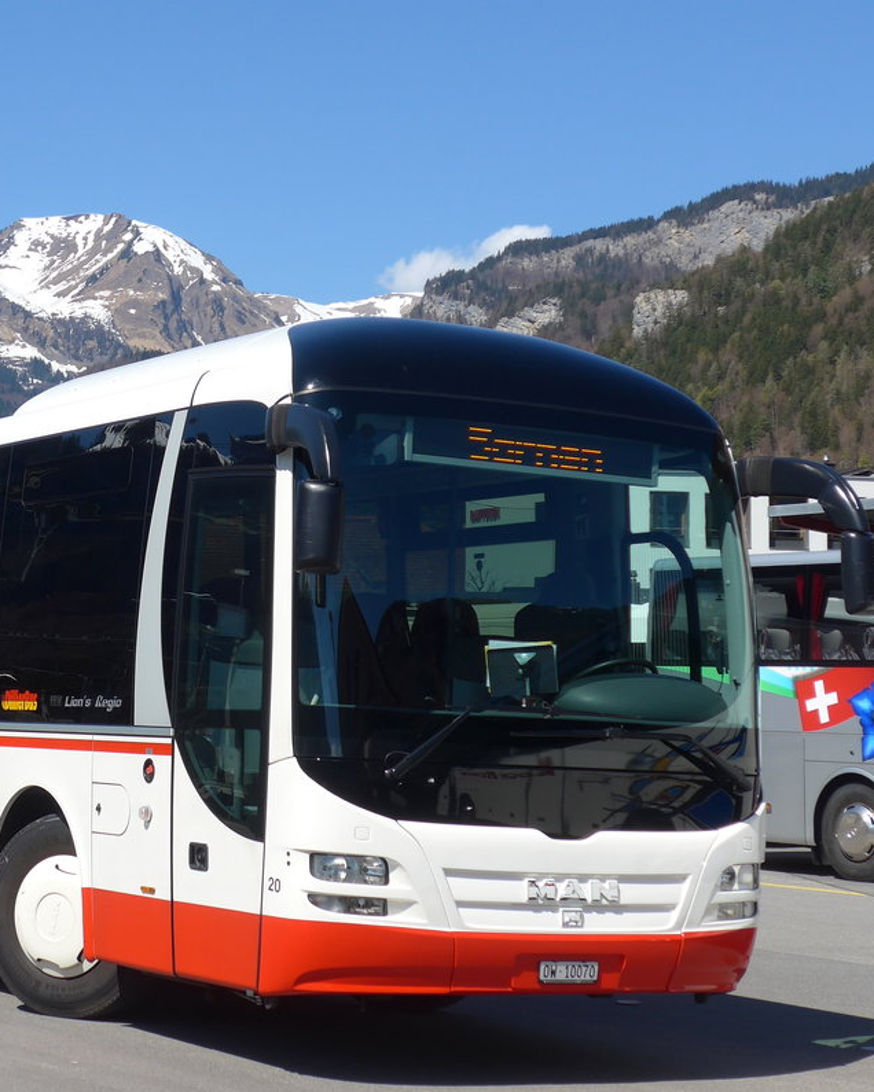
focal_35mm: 81
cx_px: 147
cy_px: 559
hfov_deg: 18.7
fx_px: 2619
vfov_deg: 23.6
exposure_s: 1/1300
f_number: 3.4
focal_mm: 11.3
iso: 80
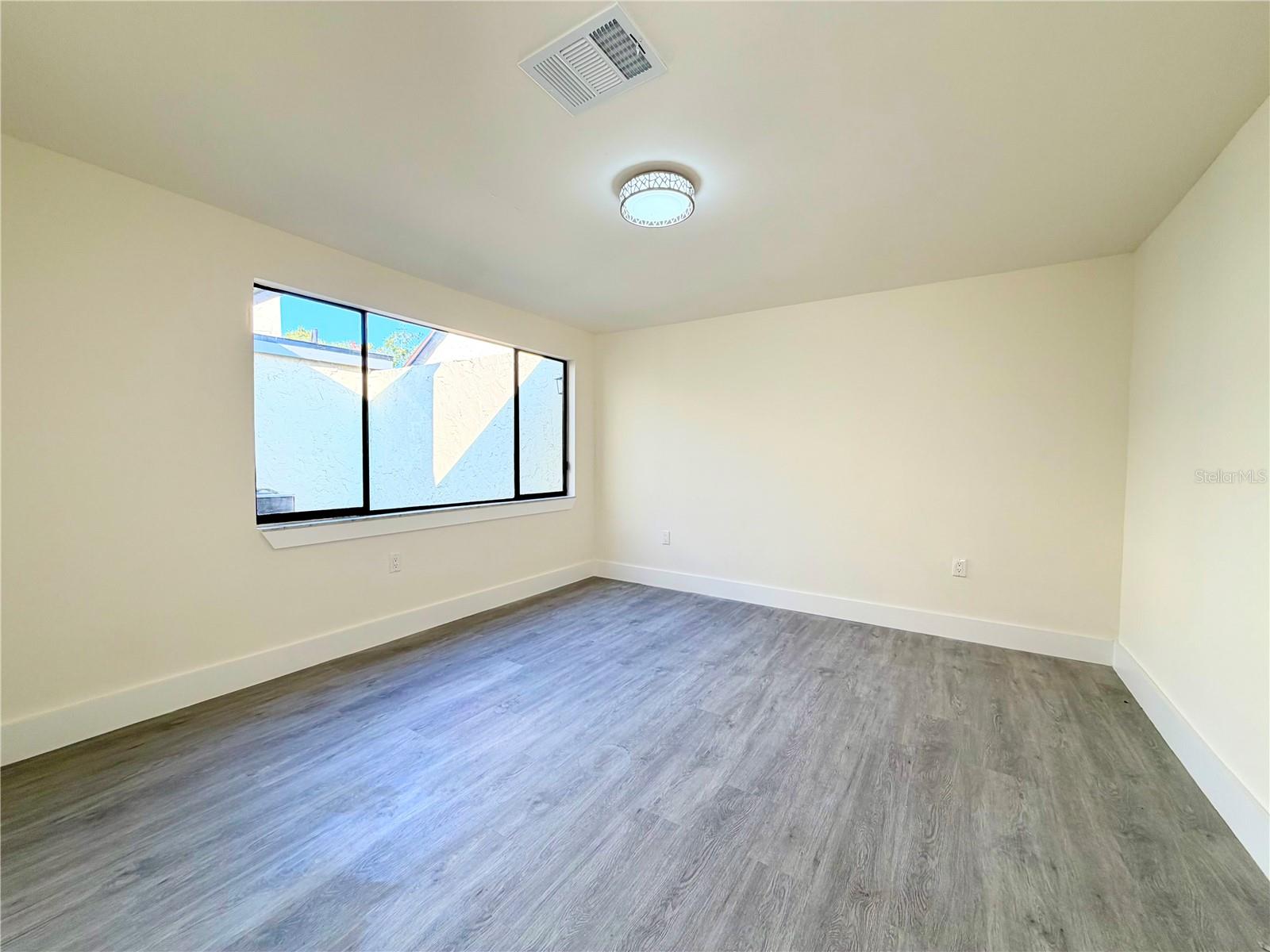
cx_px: 635
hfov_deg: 102.1
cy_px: 476
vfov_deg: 85.7
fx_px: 514
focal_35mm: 14
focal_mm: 2.22
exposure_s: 1/120
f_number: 2.2
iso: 80
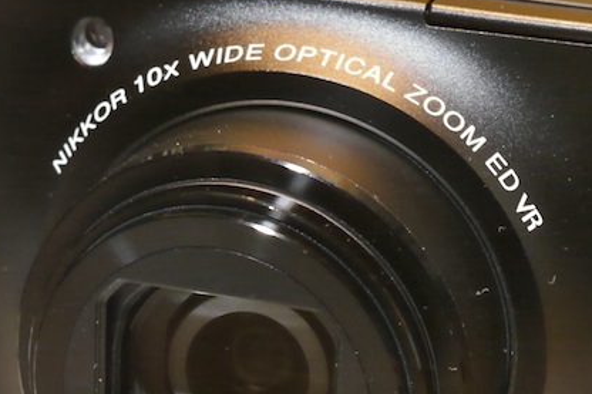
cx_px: 258
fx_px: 2761
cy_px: 253
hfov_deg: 12.2
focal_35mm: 168
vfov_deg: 8.2
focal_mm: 42
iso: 800
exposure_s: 1/60
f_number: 9
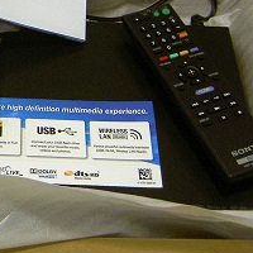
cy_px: 32
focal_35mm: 82
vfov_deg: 20.8
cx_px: -8
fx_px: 678
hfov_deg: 20.4
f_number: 2.8
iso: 50
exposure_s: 1/8
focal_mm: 5.6
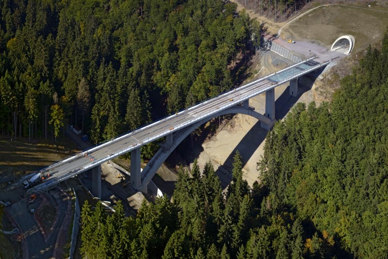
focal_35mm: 50
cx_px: 194
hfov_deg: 39.6
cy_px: 130
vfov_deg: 27.0
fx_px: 539
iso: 100
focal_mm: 50
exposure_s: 1/1000
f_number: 4.5
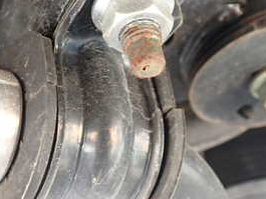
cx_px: 89
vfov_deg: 21.6
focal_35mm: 68
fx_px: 523
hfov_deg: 28.4
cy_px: 80
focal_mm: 5.4
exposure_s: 1/30
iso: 320
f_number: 2.3
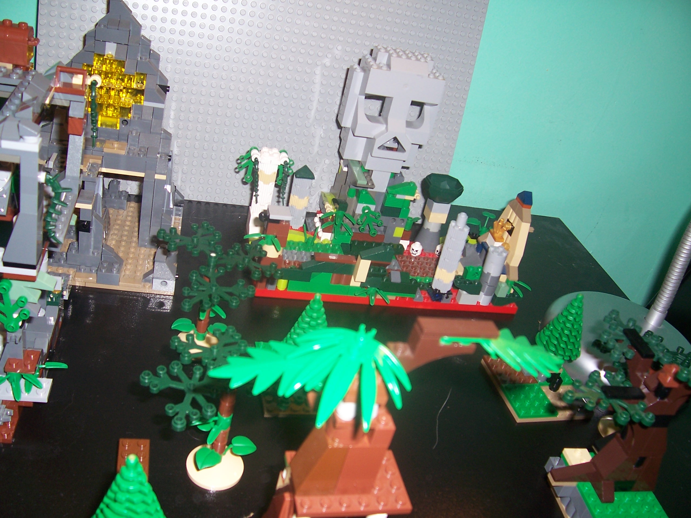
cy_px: 259
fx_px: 679
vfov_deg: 41.8
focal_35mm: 34
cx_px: 346
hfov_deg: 54.0
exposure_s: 1/60
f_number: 2.7
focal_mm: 5.6
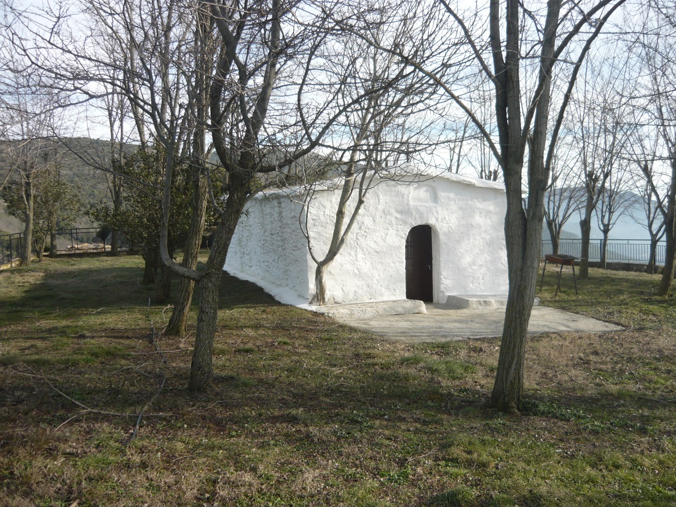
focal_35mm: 33
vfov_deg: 42.9
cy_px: 254
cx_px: 338
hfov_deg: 55.4
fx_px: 644
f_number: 2.8
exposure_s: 1/500
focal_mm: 5.5
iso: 100
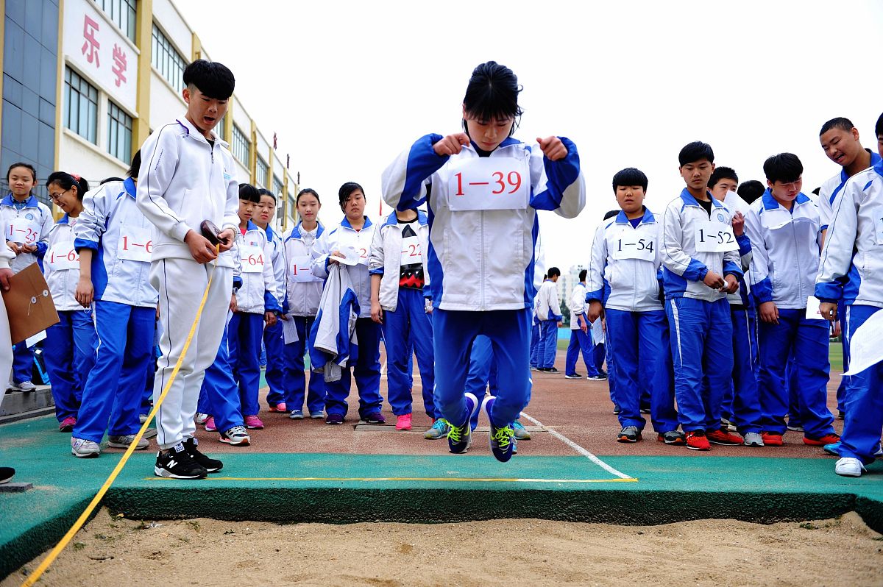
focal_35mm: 34
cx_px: 442
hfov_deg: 55.8
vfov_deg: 38.8
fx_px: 833
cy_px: 294
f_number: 3.5
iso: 200
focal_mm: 34
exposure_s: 1/400
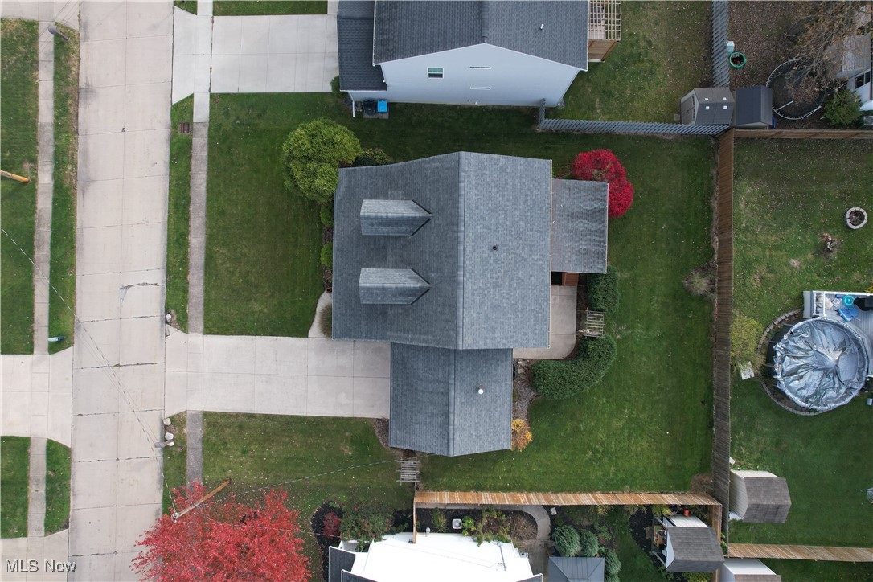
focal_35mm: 22
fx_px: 533
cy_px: 291
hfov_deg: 78.6
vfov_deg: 57.2
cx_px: 436
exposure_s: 1/500
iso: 110
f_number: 2.8
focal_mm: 8.38
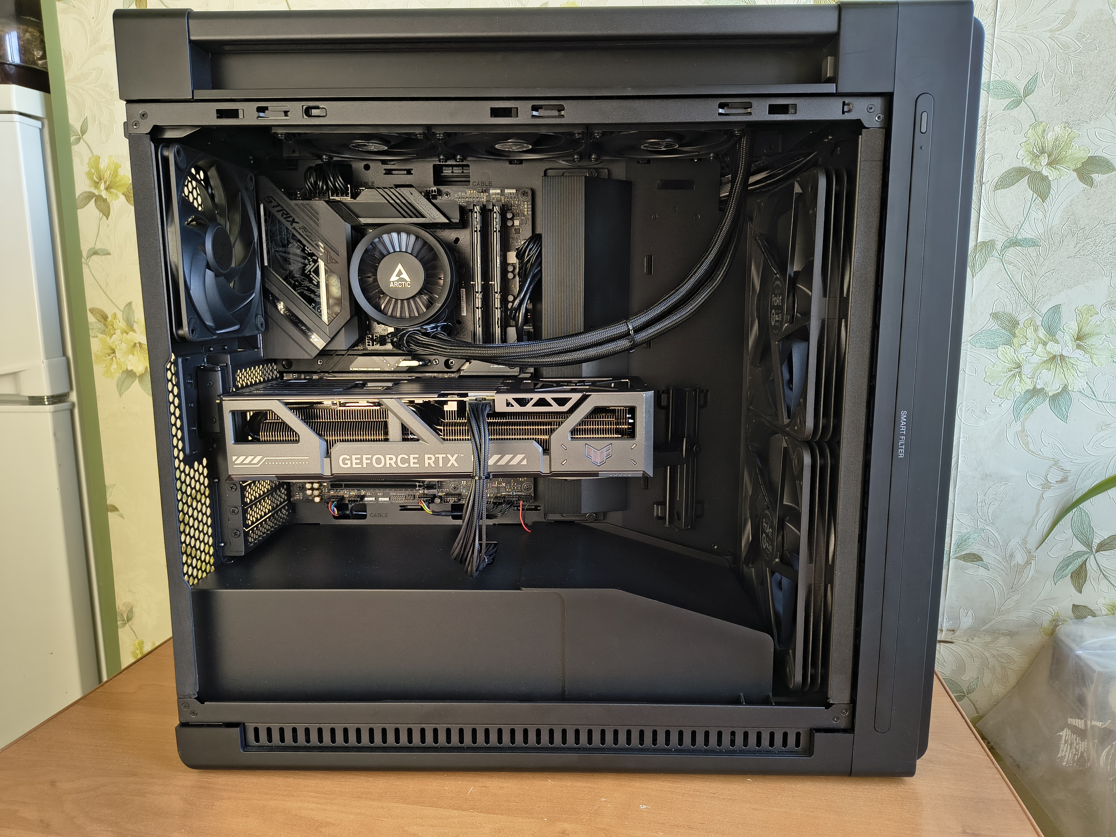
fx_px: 742
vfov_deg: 58.9
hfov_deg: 73.9
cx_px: 558
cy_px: 418
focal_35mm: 23
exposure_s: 1/100
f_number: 1.8
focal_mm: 5.56
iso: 234
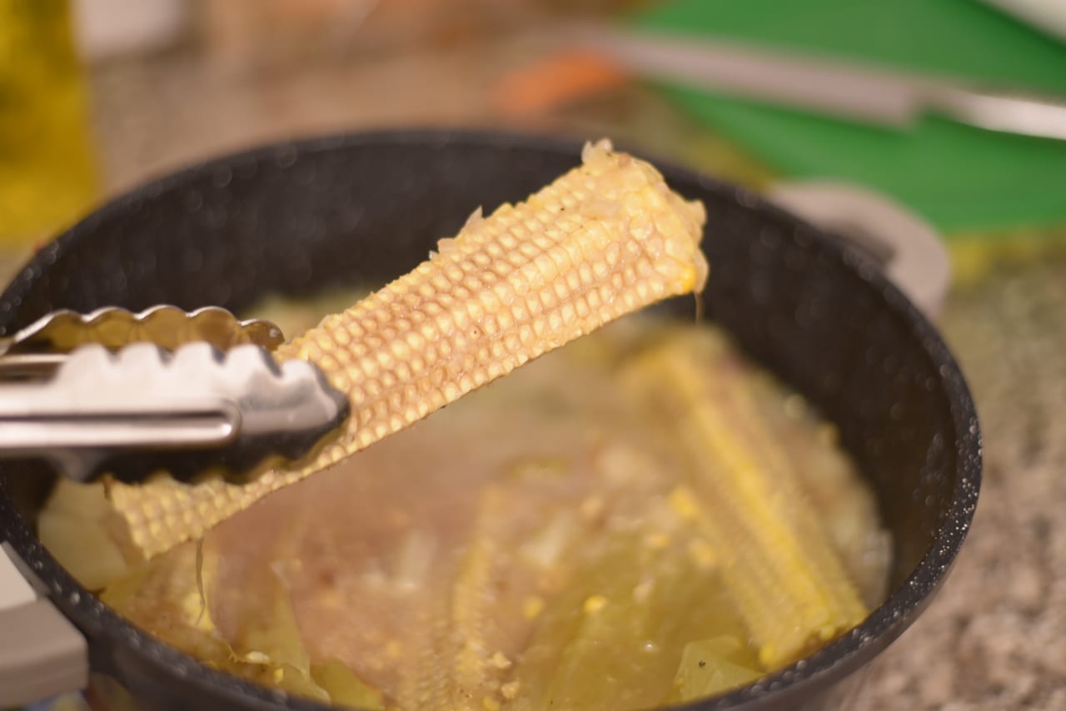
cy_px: 356
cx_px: 533
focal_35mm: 50
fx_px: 1481
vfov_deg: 27.0
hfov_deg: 39.6
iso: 1250
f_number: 1.8
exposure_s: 1/60
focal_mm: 50
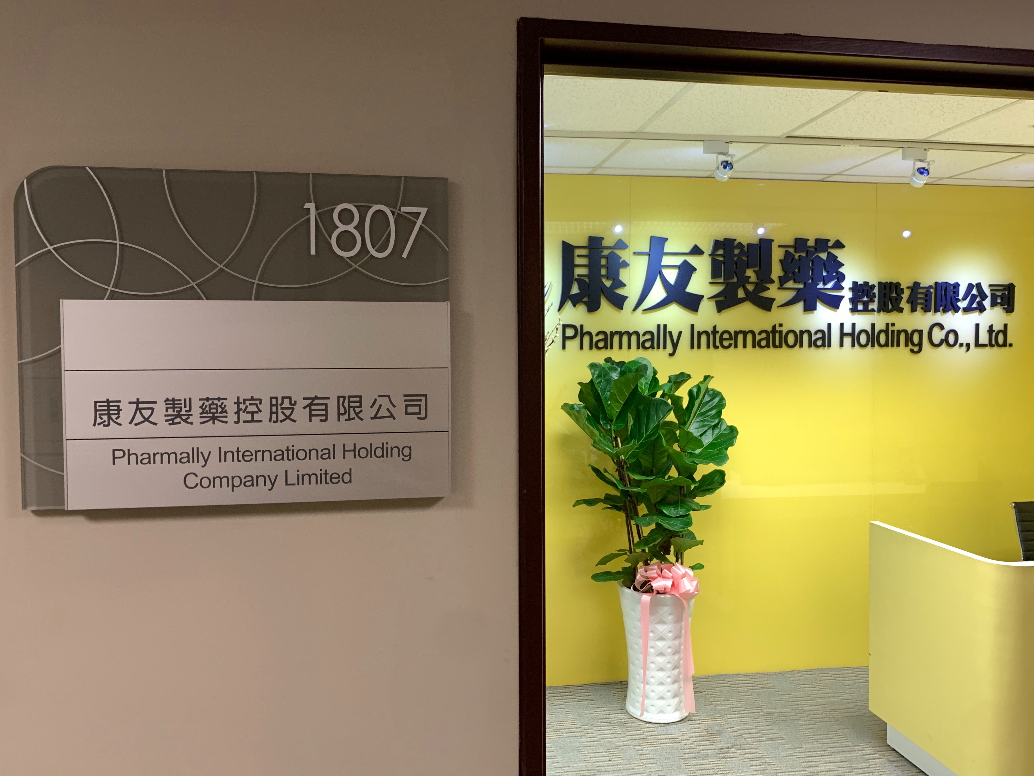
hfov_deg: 67.3
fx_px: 777
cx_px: 517
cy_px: 388
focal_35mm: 26
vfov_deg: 53.1
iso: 200
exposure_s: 1/60
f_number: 1.8
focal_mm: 4.25
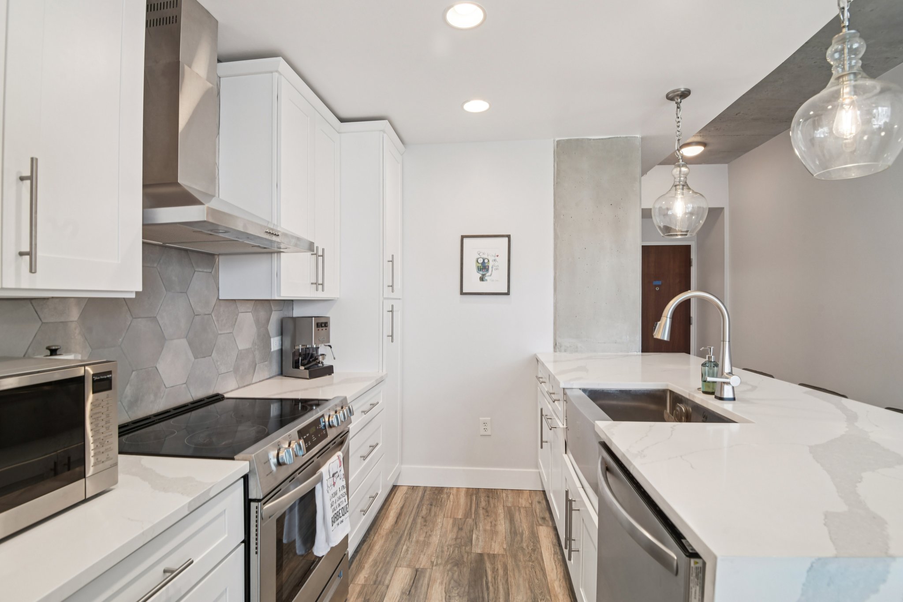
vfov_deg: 73.7
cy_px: 301
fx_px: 401
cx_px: 452
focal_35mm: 16
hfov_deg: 96.7
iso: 400
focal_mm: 16
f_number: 8
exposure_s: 1/20
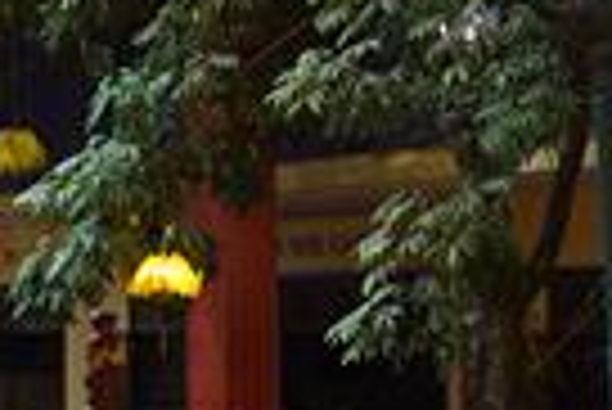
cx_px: -540
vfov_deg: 9.2
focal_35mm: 148
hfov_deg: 12.5
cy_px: 437
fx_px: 2519
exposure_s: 1/30
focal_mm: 28
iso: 800
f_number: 2.8
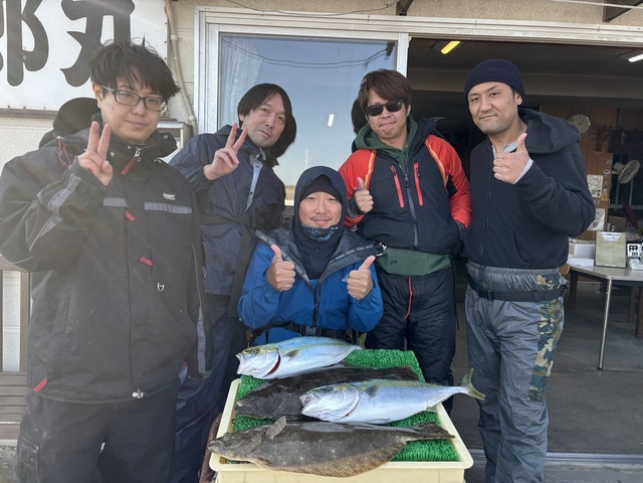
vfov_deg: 53.1
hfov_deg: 67.3
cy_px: 242
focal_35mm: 26
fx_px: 483
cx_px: 322
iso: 50
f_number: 1.6
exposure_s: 1/400
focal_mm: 5.96
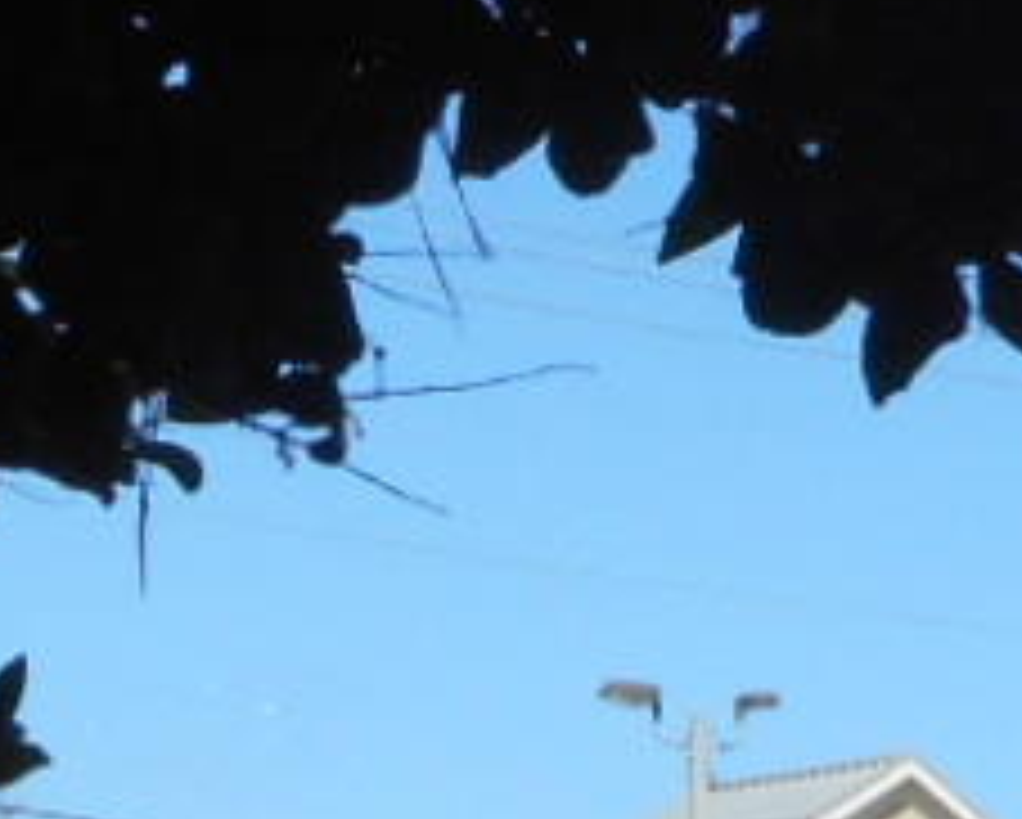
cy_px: 1836
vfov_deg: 5.6
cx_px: 1454
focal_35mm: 268
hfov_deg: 7.1
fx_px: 8113
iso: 200
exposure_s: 1/1250
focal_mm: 6.9
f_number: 4.5
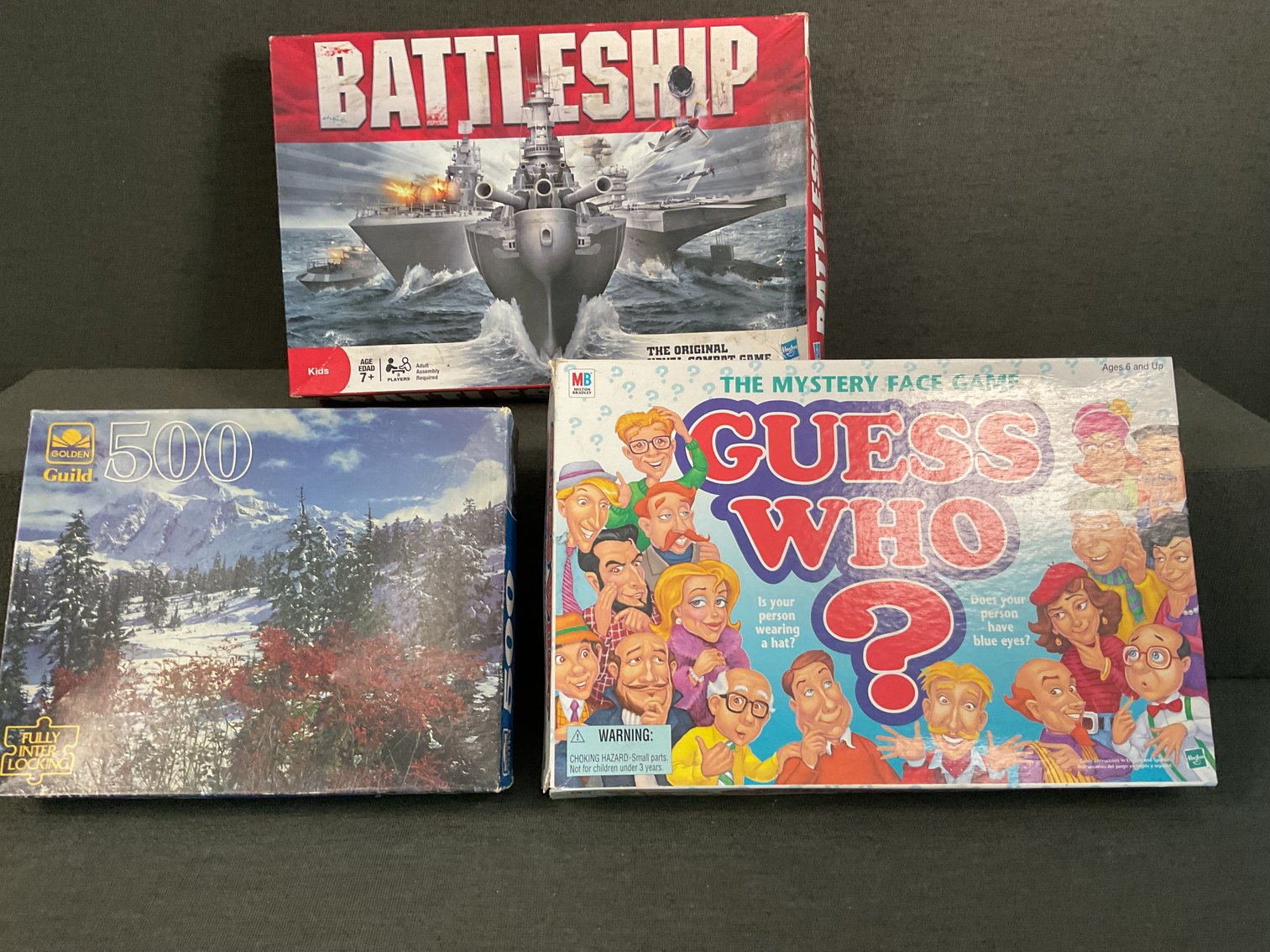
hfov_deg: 61.7
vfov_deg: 48.2
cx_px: 635
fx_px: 1064
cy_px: 476
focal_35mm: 29
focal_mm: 3
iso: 160
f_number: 1.8
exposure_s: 1/60
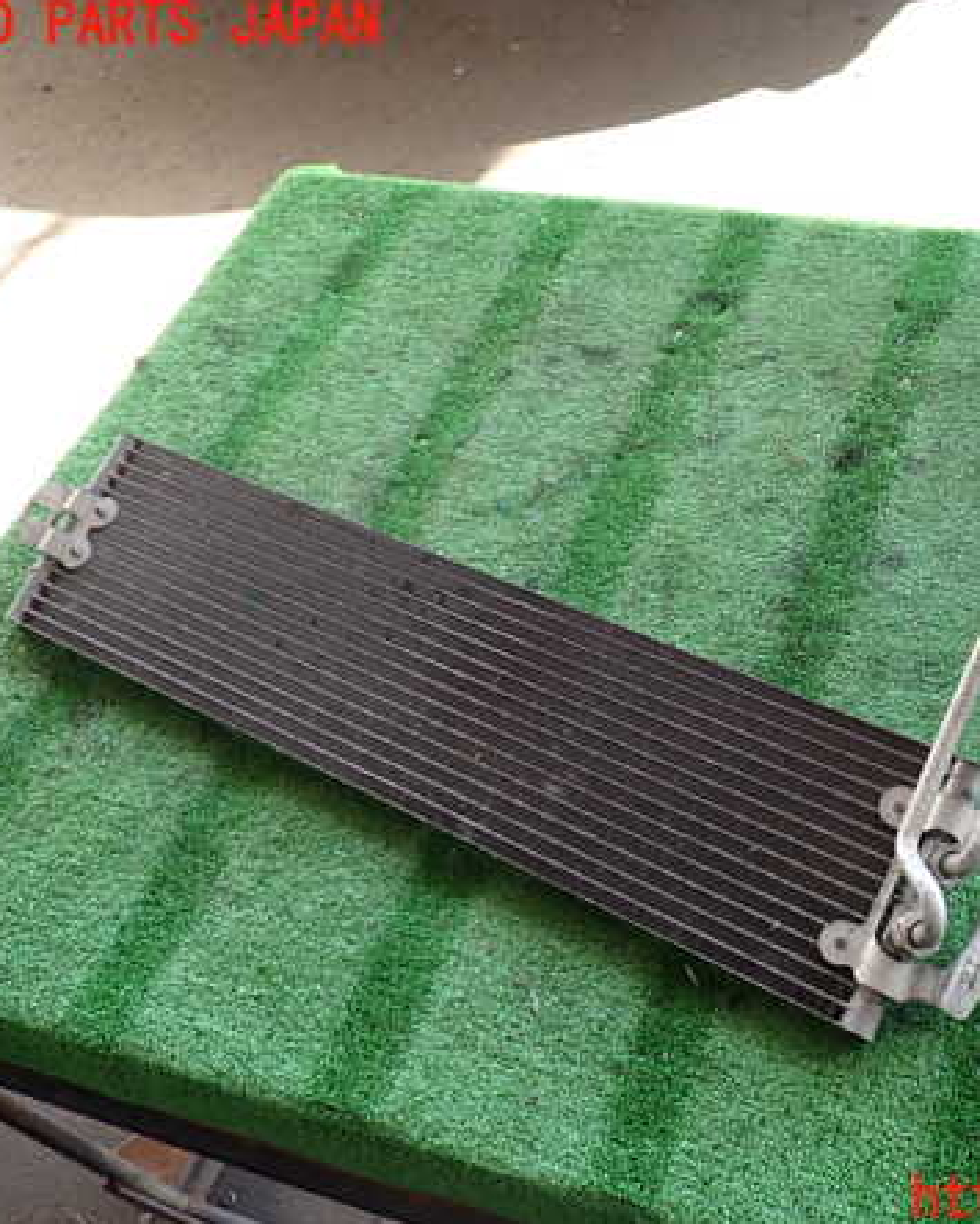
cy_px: 613
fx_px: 1340
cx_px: 707
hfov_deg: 39.3
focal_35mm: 37
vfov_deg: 49.1
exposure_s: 1/80
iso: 100
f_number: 2.2
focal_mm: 5.05
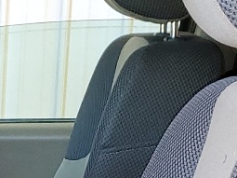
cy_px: 378
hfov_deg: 11.9
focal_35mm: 163
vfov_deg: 8.5
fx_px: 1115
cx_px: -53
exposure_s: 1/24
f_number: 1.5
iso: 110
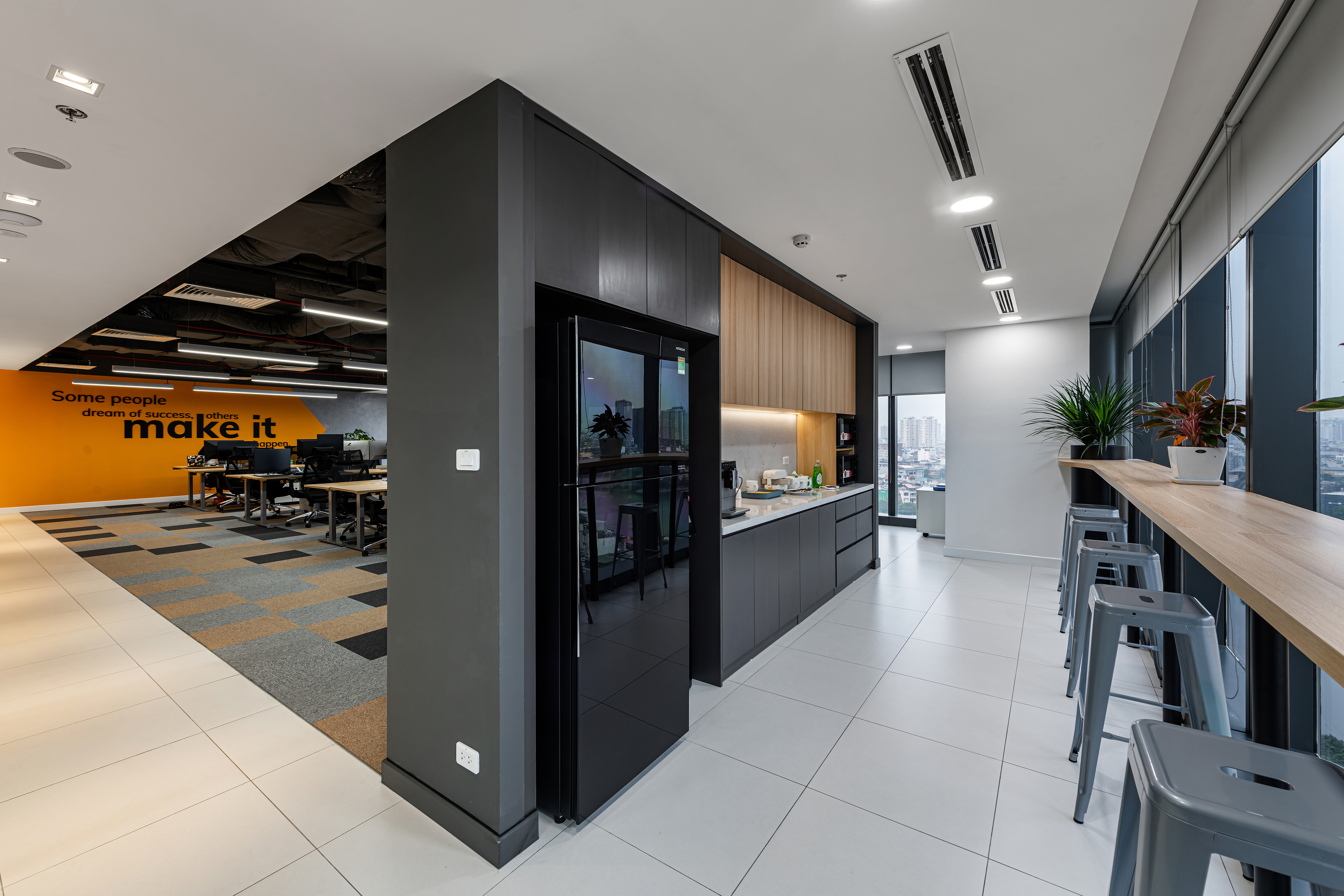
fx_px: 523
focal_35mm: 14
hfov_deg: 104.3
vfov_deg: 81.2
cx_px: 672
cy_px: 448
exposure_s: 1/1.25
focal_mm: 14
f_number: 10
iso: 100
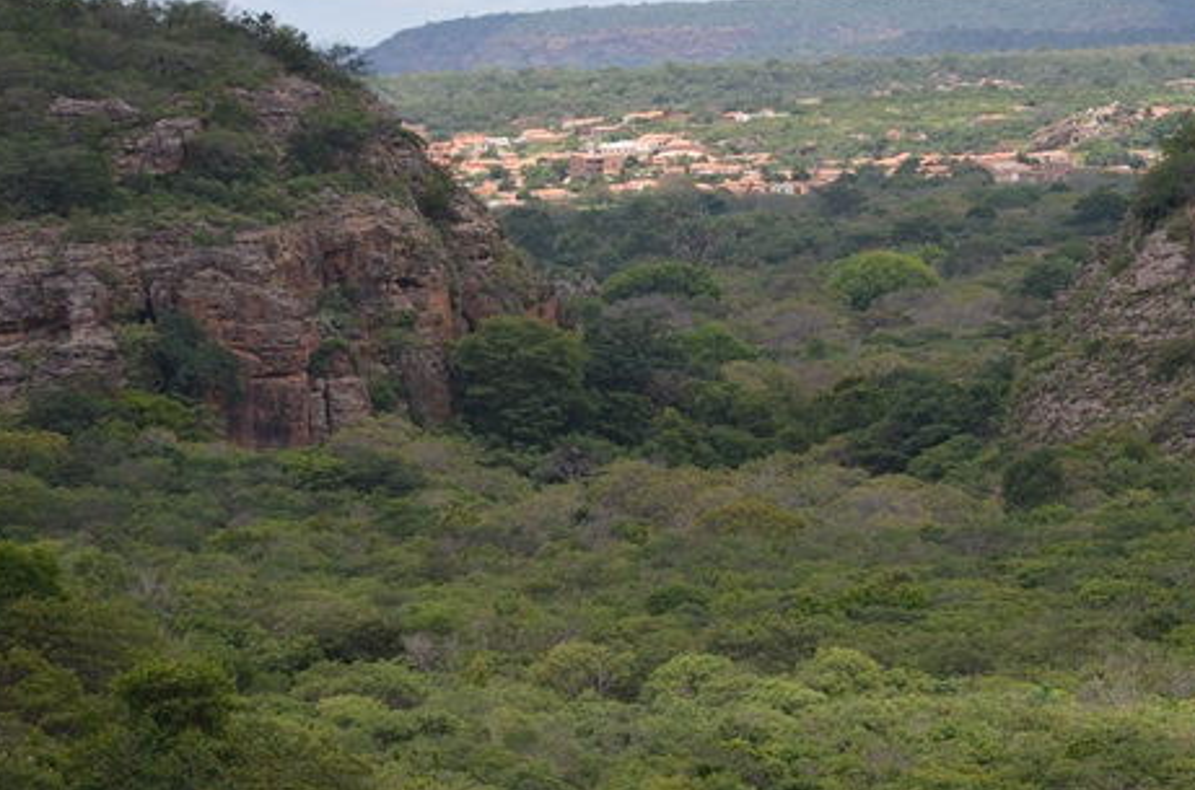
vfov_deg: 6.2
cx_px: 775
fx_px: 7242
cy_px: 308
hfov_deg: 9.4
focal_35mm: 219
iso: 100
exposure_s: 1/250
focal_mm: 105
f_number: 6.3
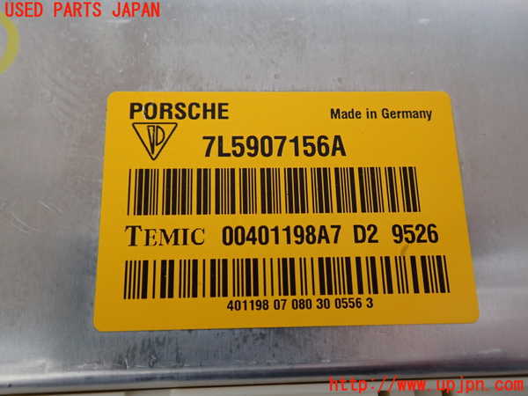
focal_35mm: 32
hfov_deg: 56.8
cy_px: 198
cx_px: 264
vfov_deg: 44.2
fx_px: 488
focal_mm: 5.79
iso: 200
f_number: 2.4
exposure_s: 1/30
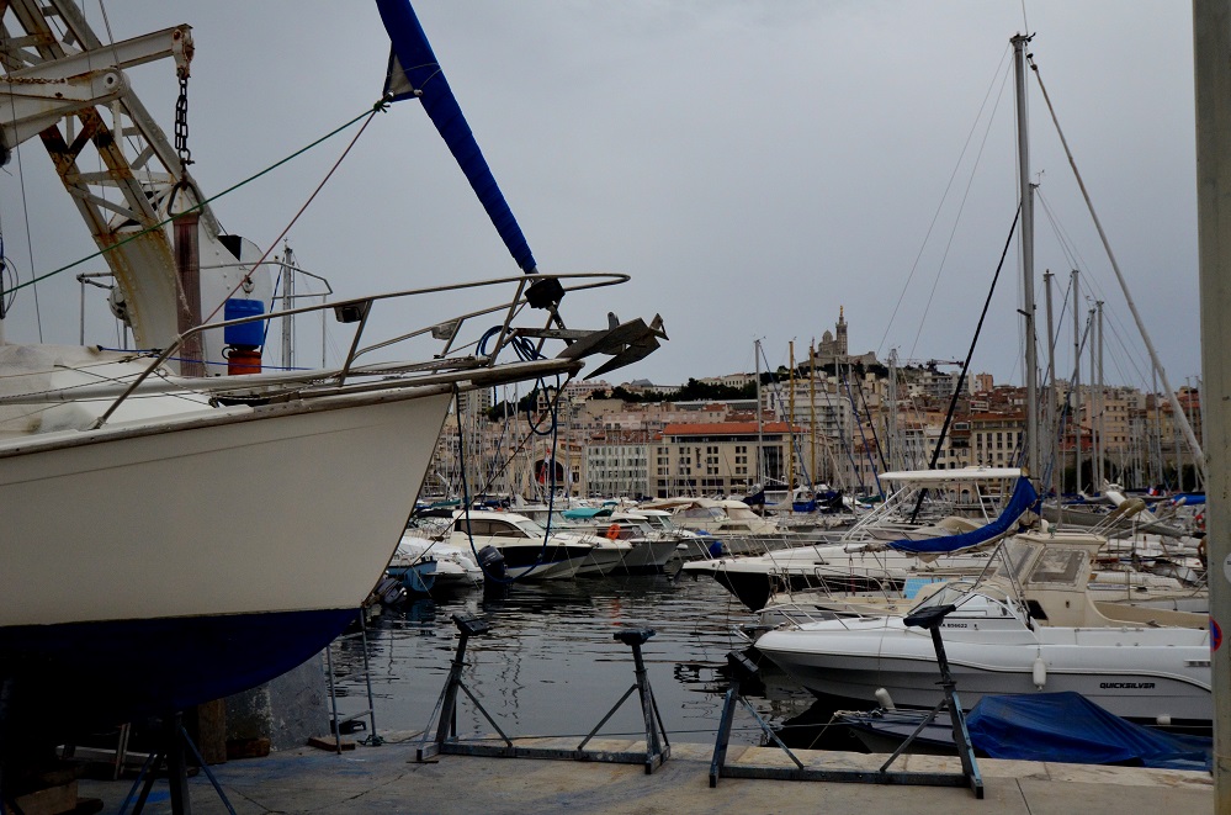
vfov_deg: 36.7
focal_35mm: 36
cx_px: 616
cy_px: 408
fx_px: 1228
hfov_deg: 53.2
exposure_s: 1/8000
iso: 1250
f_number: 4.5
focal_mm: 24
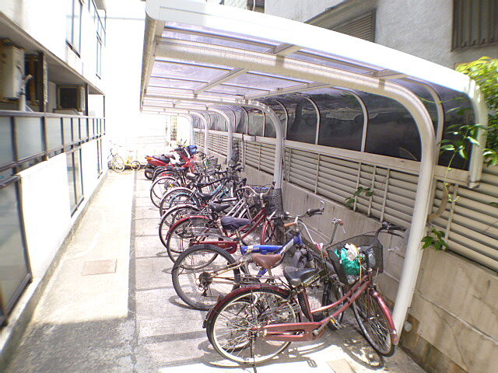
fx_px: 460
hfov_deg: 56.8
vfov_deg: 44.2
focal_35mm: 32
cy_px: 186
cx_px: 249
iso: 100
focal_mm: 5.7
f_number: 2.9
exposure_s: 1/160
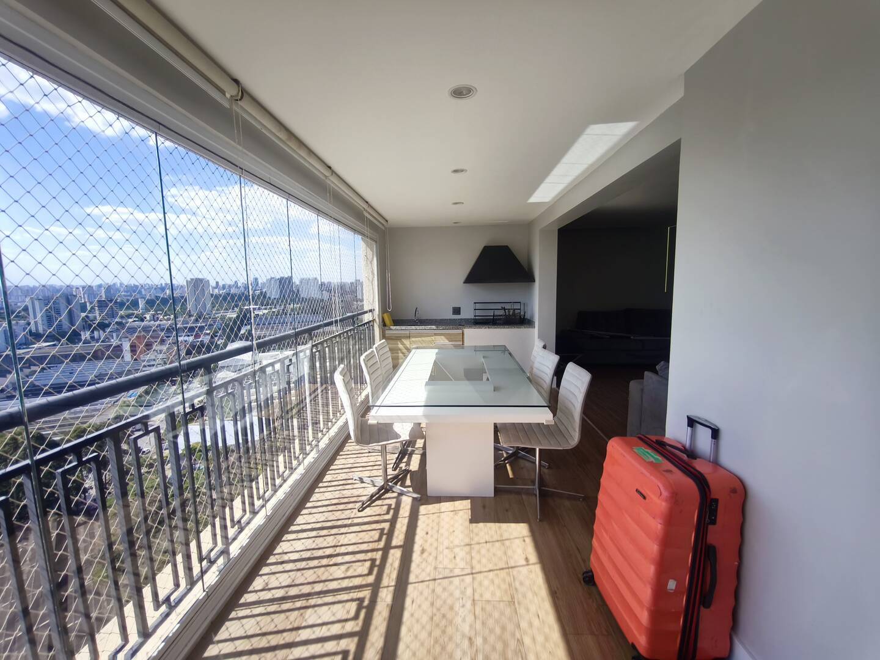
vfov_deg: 81.7
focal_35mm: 15
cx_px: 440
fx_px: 381
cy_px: 330
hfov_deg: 98.2
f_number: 2.2
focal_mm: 1.91
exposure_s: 1/283
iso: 50
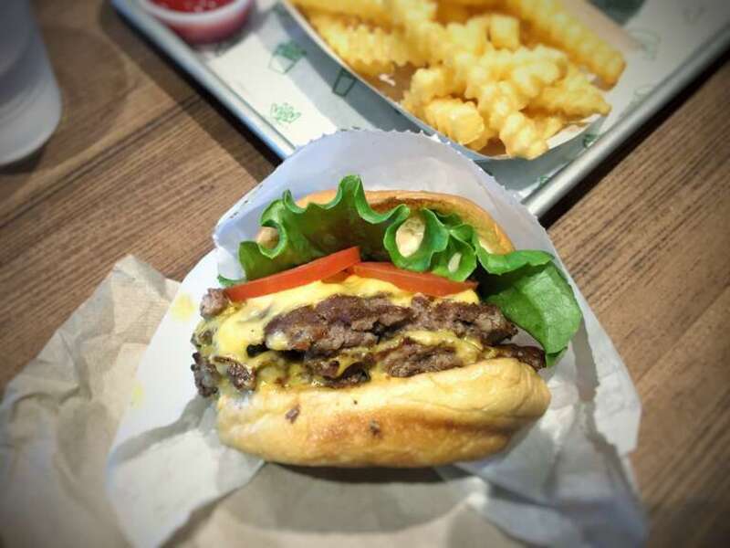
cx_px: 365
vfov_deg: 48.2
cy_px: 274
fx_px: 612
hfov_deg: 61.7
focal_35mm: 29
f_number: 2.2
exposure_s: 1/30
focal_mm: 4.15
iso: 80
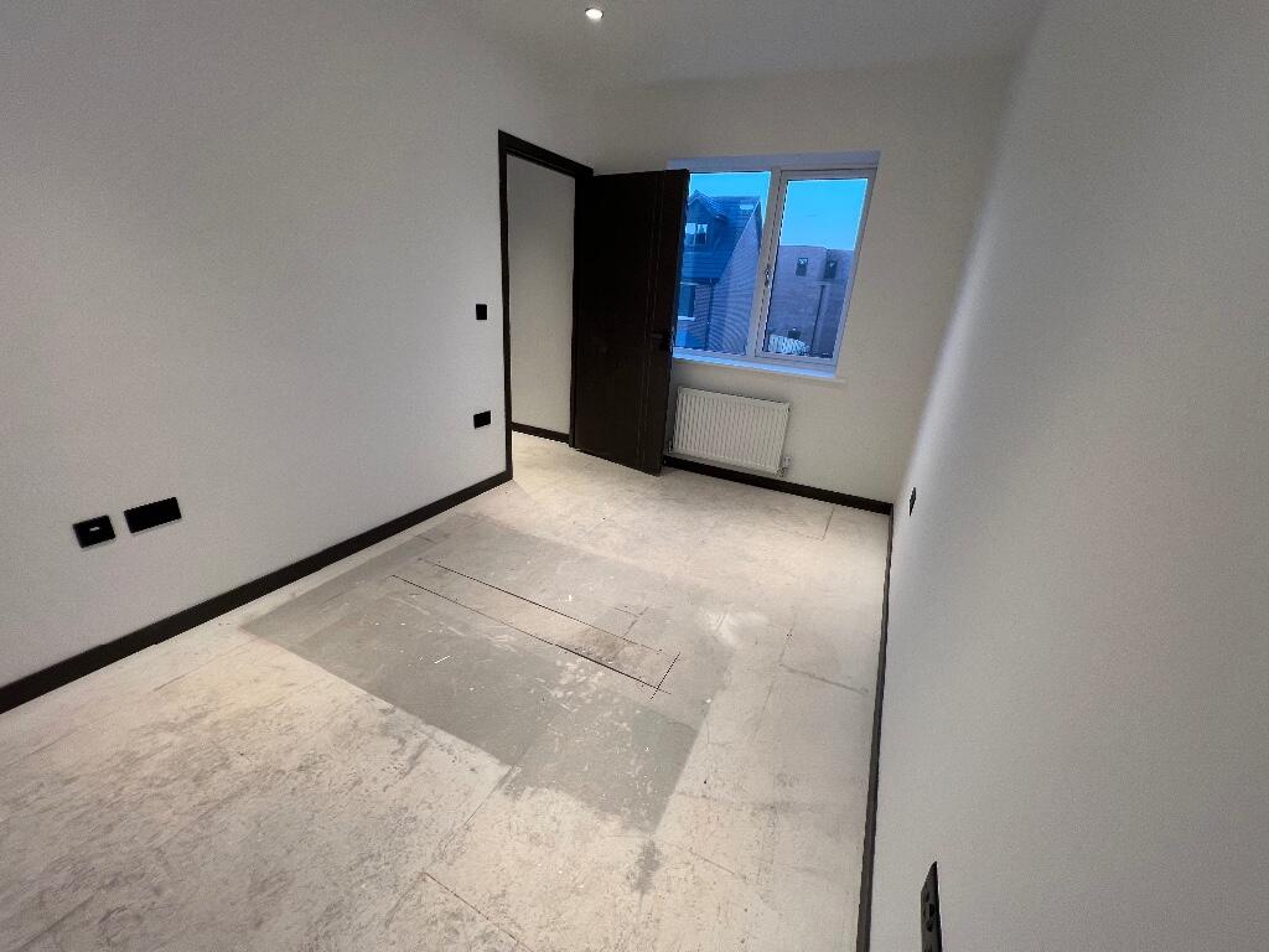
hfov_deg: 106.2
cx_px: 634
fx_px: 477
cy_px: 476
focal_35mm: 13
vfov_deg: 89.9
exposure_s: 1/100
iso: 125
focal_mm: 1.57
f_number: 1.8
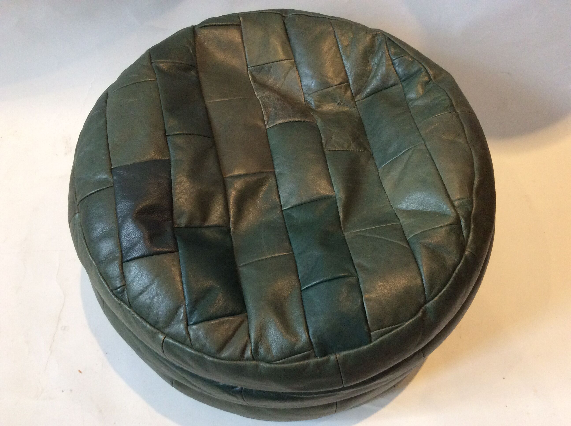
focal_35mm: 32
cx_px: 286
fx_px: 527
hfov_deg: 56.9
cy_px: 213
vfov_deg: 44.1
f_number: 2.4
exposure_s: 1/25
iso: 160
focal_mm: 3.3
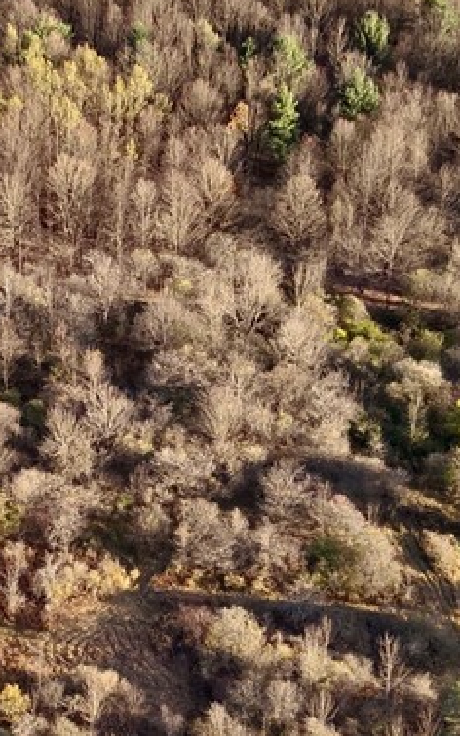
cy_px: 442
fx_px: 1385
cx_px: 97
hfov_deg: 18.7
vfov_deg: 29.7
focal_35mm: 69
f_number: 2.8
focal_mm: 4.4
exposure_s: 1/180
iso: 103
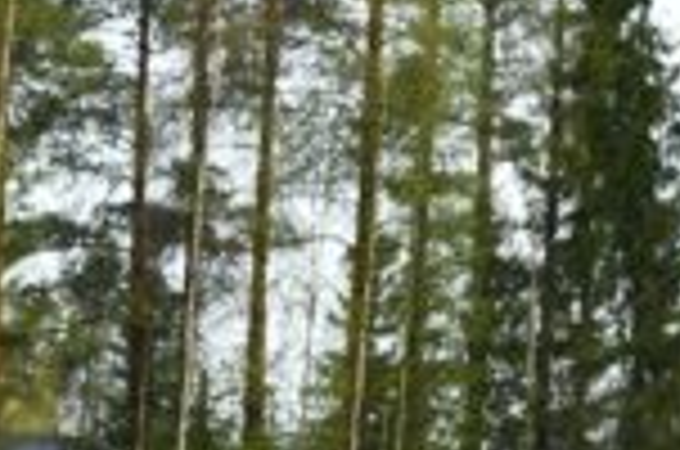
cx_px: 1319
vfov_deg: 5.1
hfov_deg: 7.6
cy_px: 1102
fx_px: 4901
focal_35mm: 260
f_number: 8
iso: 640
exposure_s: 1/250
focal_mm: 34
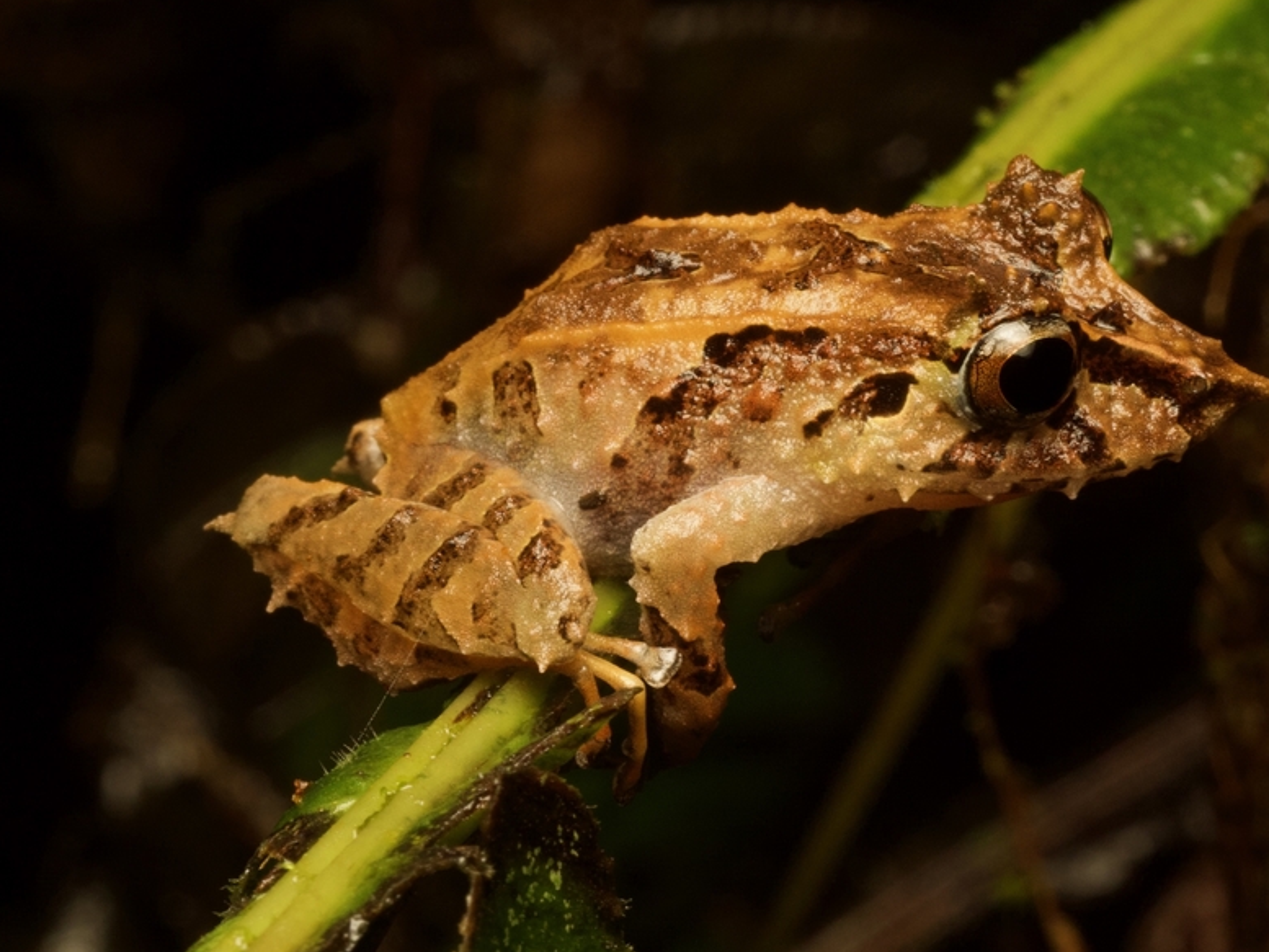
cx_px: 929
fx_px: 6453
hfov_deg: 11.2
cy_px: 334
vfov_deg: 8.4
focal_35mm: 176
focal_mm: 60
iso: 800
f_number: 16
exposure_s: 1/60
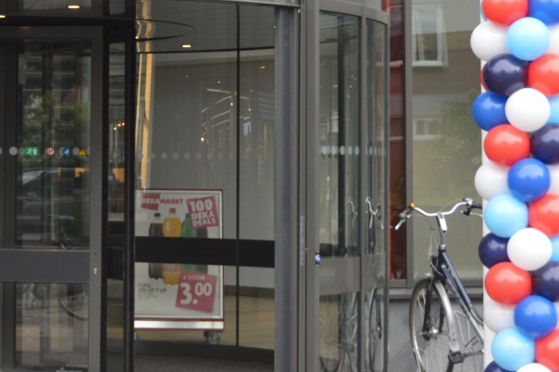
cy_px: 26
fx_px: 1878
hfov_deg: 16.8
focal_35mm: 121
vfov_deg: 11.2
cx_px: 93
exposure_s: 1/125
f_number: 5.6
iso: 360
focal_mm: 30
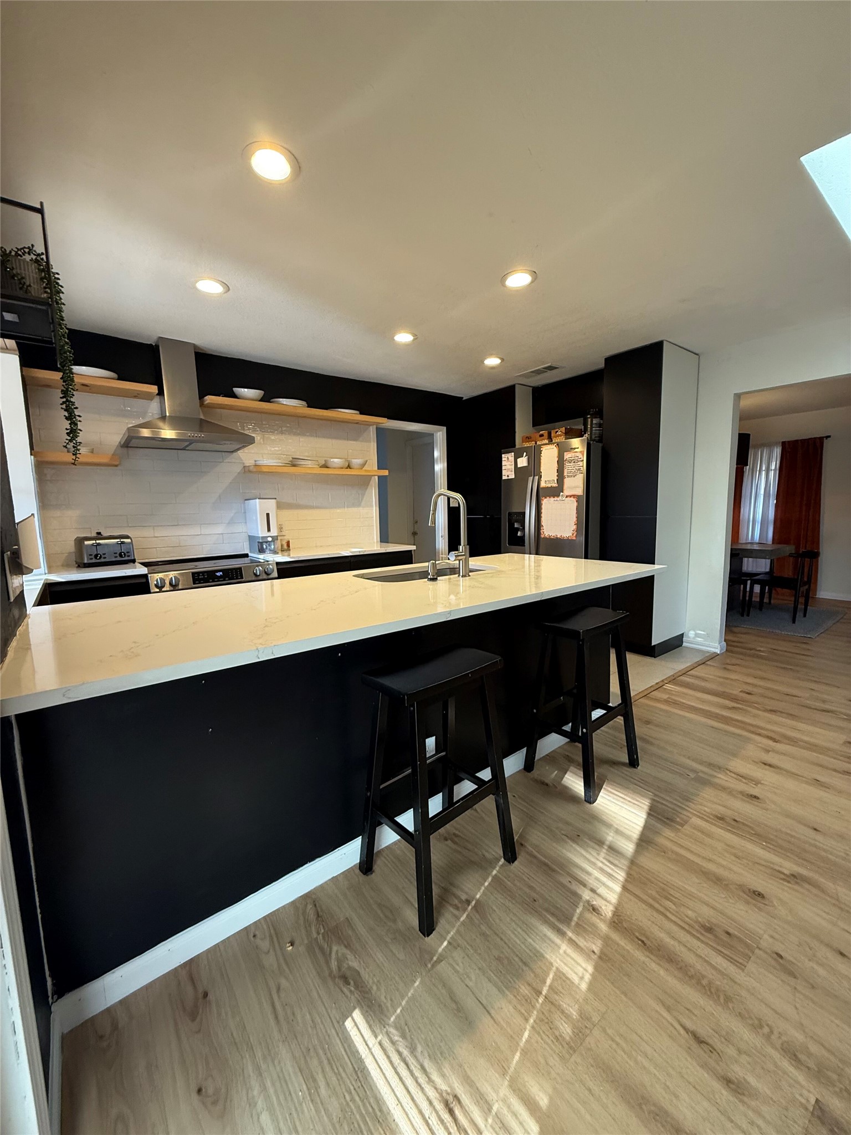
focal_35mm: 14
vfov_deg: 102.1
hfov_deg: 85.7
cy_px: 568
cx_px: 426
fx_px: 459
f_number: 2.2
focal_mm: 2.22
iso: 200
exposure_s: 1/60
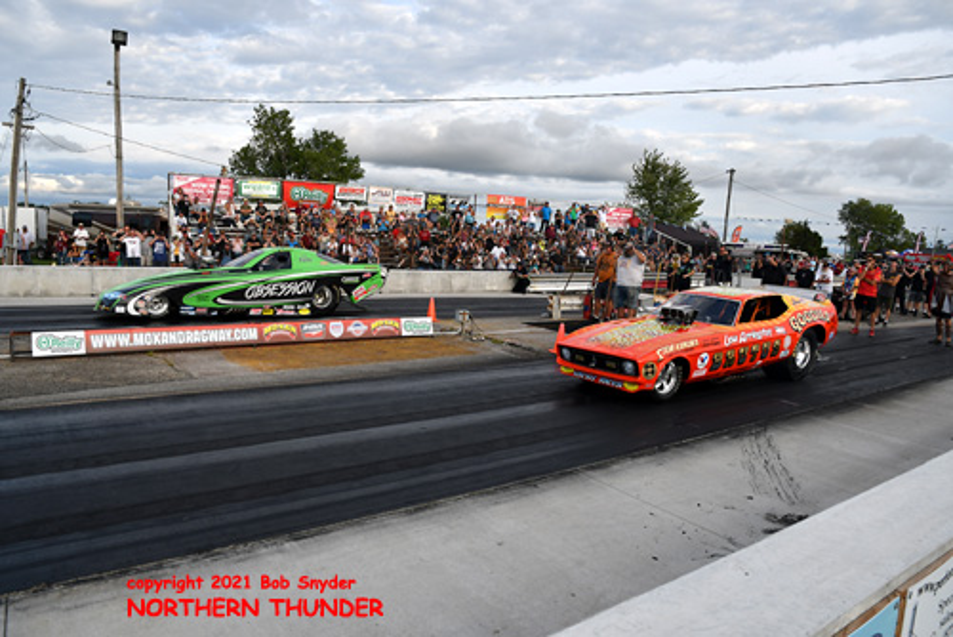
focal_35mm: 24
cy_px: 318
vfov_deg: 53.2
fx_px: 636
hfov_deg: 73.7
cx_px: 476
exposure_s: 1/1000
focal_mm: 16
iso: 160
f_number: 5
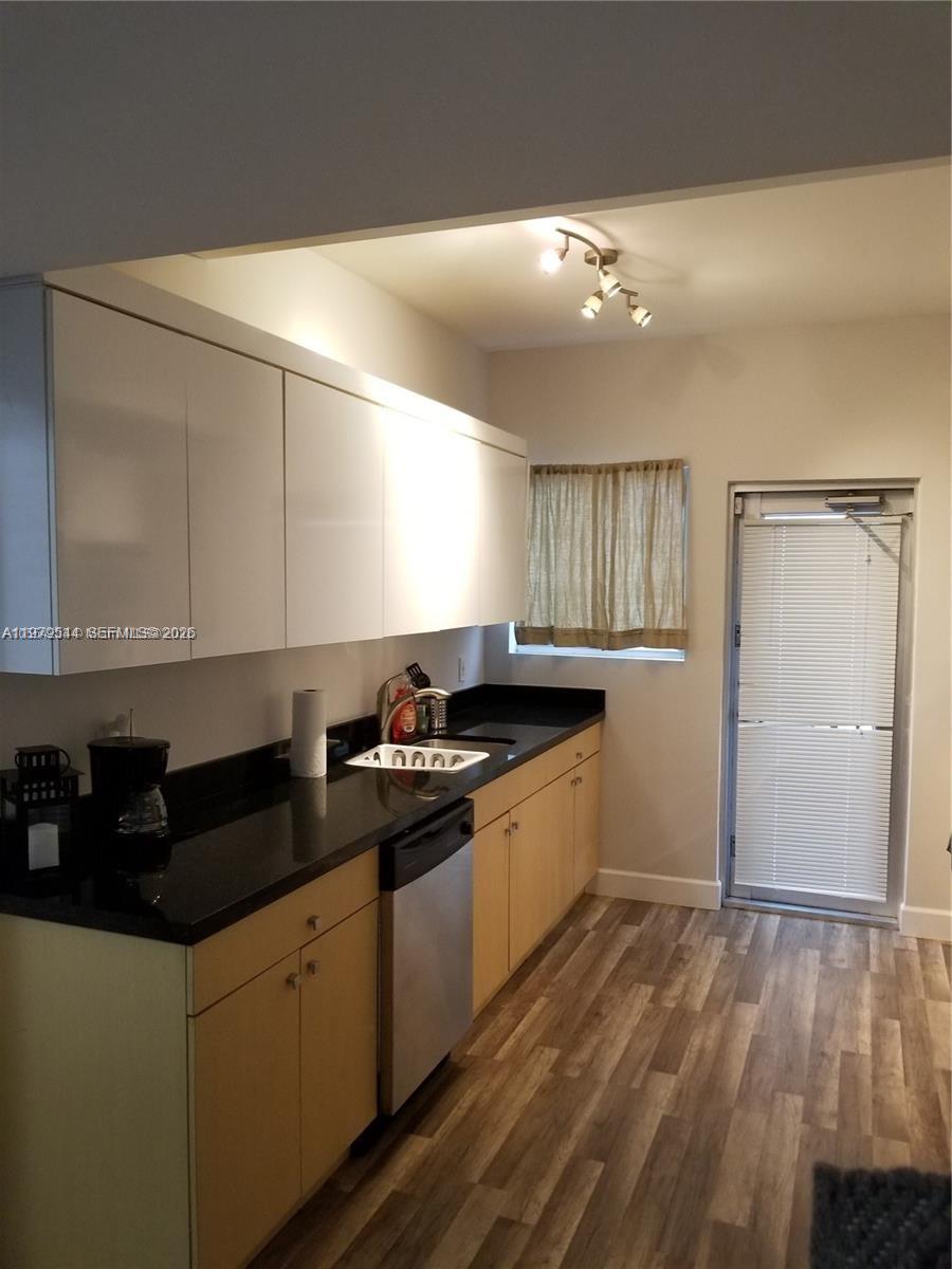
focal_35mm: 26
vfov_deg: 67.3
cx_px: 476
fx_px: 953
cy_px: 634
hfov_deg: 53.1
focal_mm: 4.3
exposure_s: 1/30
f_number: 1.7
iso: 200
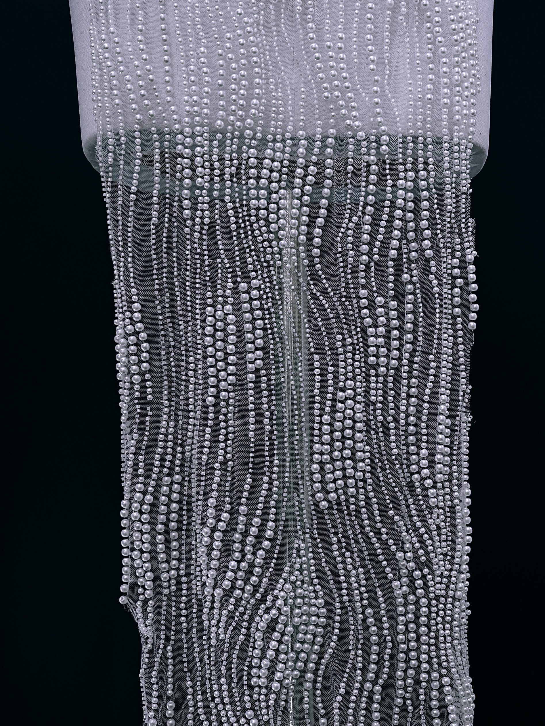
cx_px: 327
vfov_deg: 42.8
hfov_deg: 32.8
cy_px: 429
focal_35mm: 44
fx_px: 924
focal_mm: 33
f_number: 11
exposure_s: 1/125
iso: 100
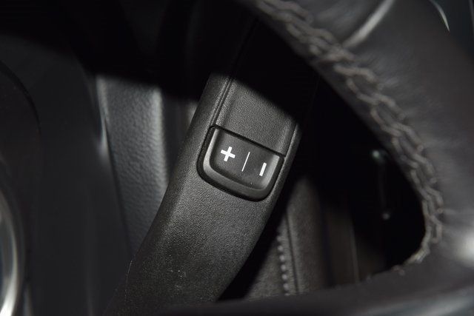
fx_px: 1383
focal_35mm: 105
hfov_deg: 19.5
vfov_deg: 13.0
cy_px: 158
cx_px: 237
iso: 100
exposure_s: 1/125
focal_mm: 70
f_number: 8
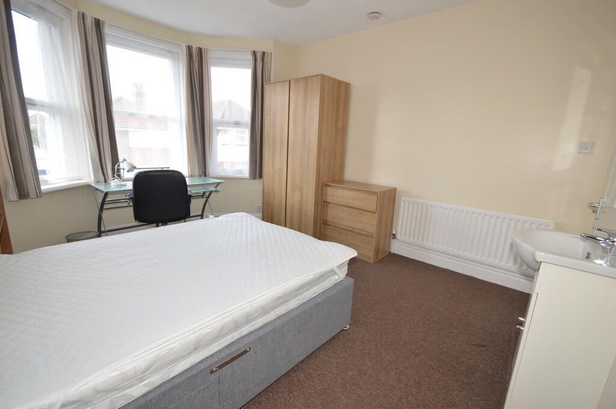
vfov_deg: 77.2
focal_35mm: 15
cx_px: 308
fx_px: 256
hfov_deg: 100.4
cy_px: 204
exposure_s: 1/100
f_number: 5
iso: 400
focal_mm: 10
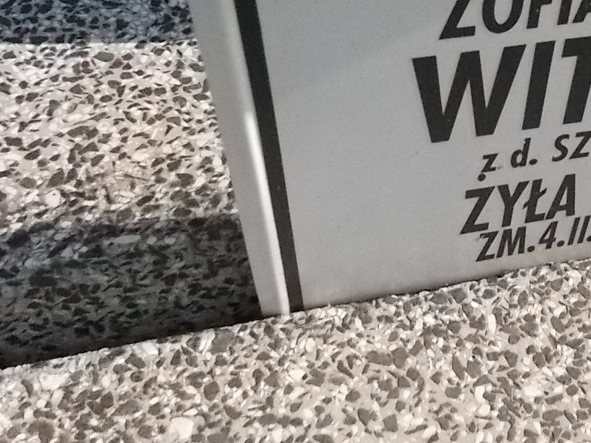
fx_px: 973
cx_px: 585
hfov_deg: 31.4
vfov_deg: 25.0
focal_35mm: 57
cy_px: 65
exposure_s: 1/800
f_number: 8
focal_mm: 4.6
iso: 400
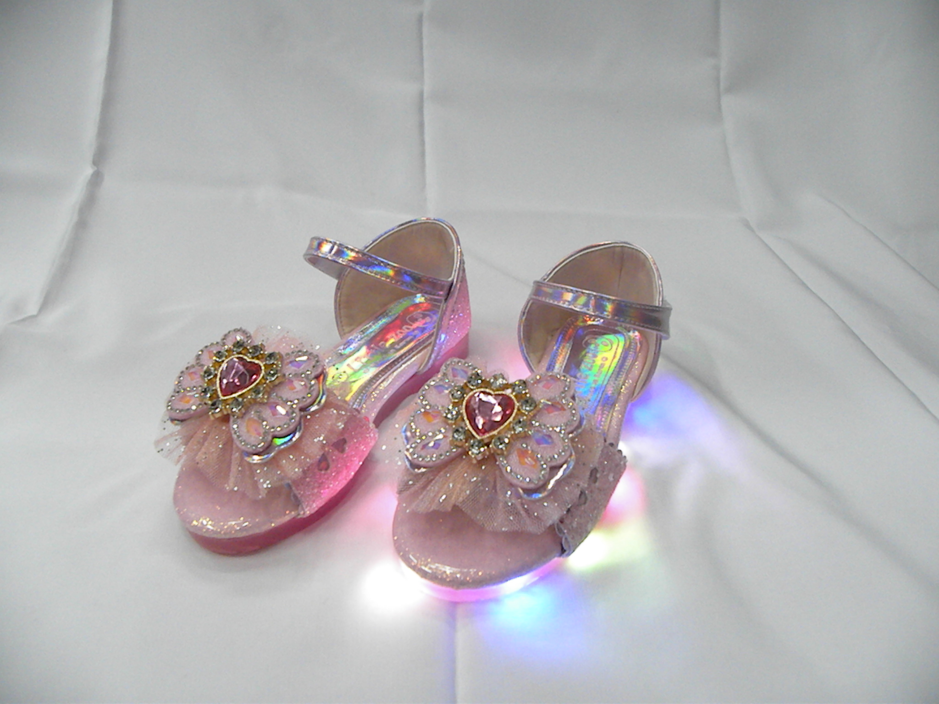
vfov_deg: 53.1
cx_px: 470
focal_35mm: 26
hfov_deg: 67.3
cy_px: 352
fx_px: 705
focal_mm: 4.6
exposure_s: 1/289
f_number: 2.8
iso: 660
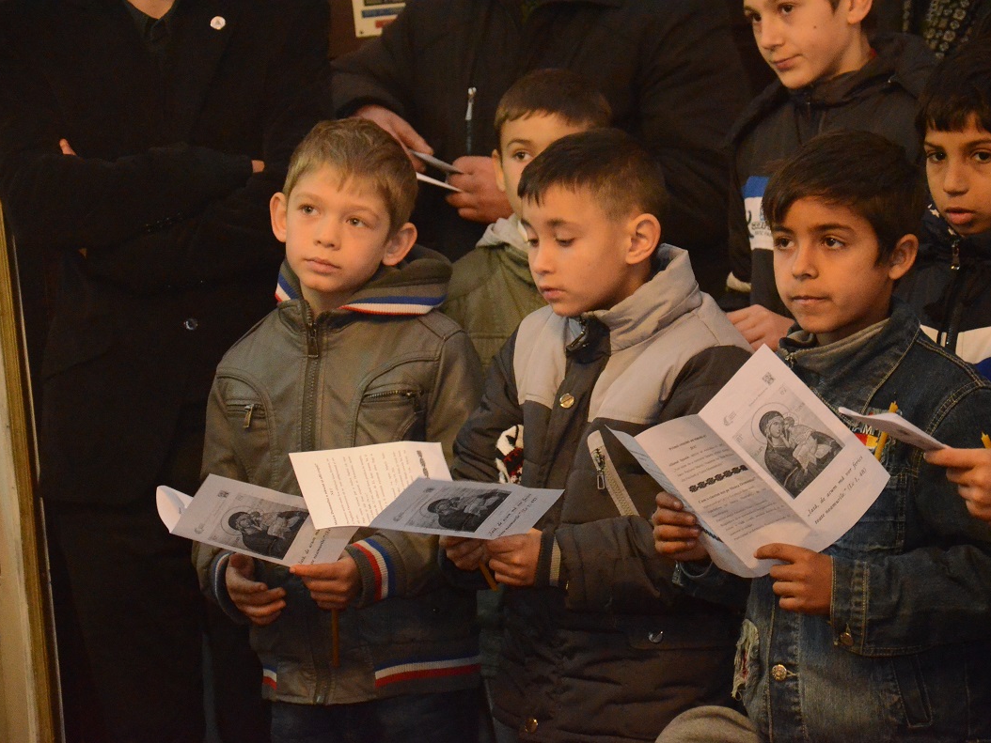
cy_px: 372
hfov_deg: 15.0
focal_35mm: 131
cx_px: 561
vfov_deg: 11.3
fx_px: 3751
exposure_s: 1/80
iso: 6400
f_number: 5.3
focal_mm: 80
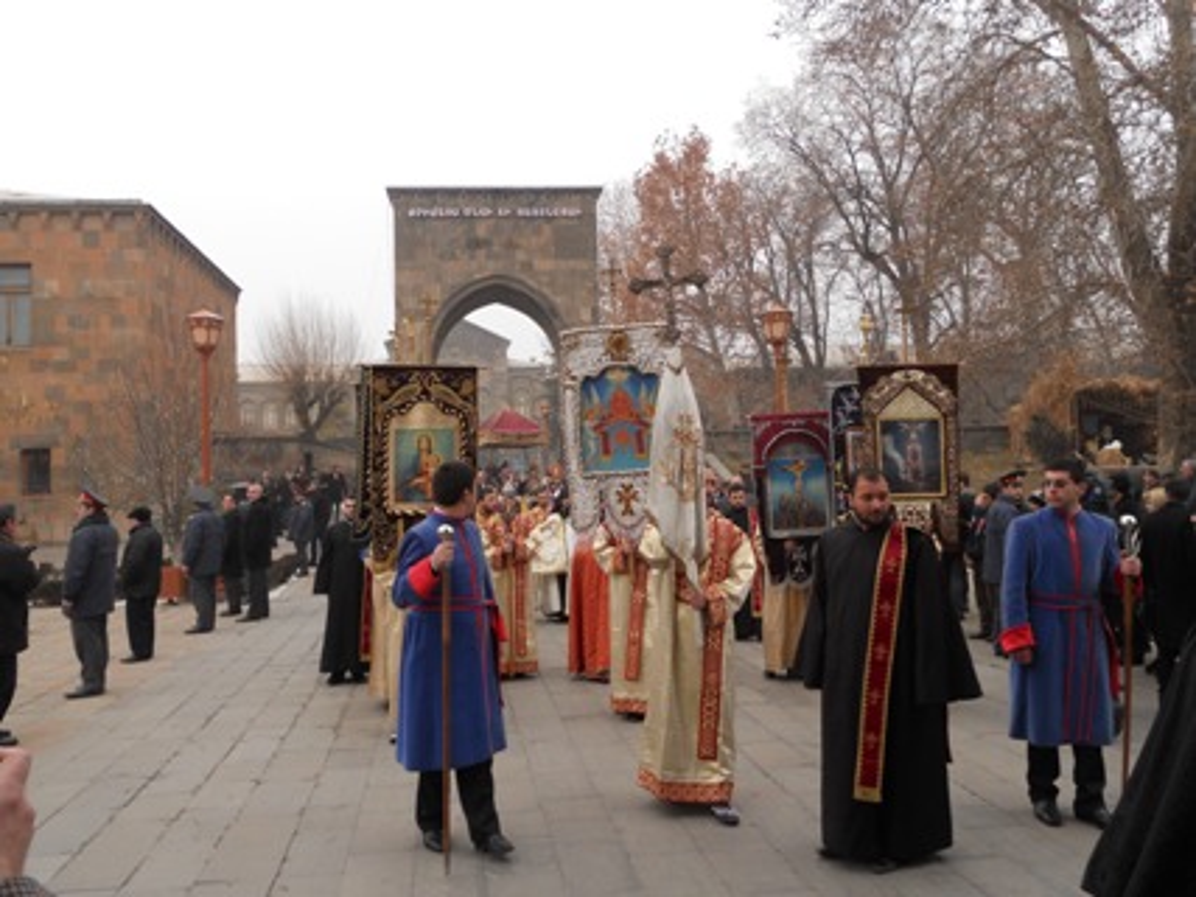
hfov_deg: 56.8
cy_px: 448
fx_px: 1105
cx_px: 598
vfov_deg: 44.1
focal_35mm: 32
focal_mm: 5.8
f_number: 3.5
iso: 80
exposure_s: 1/100
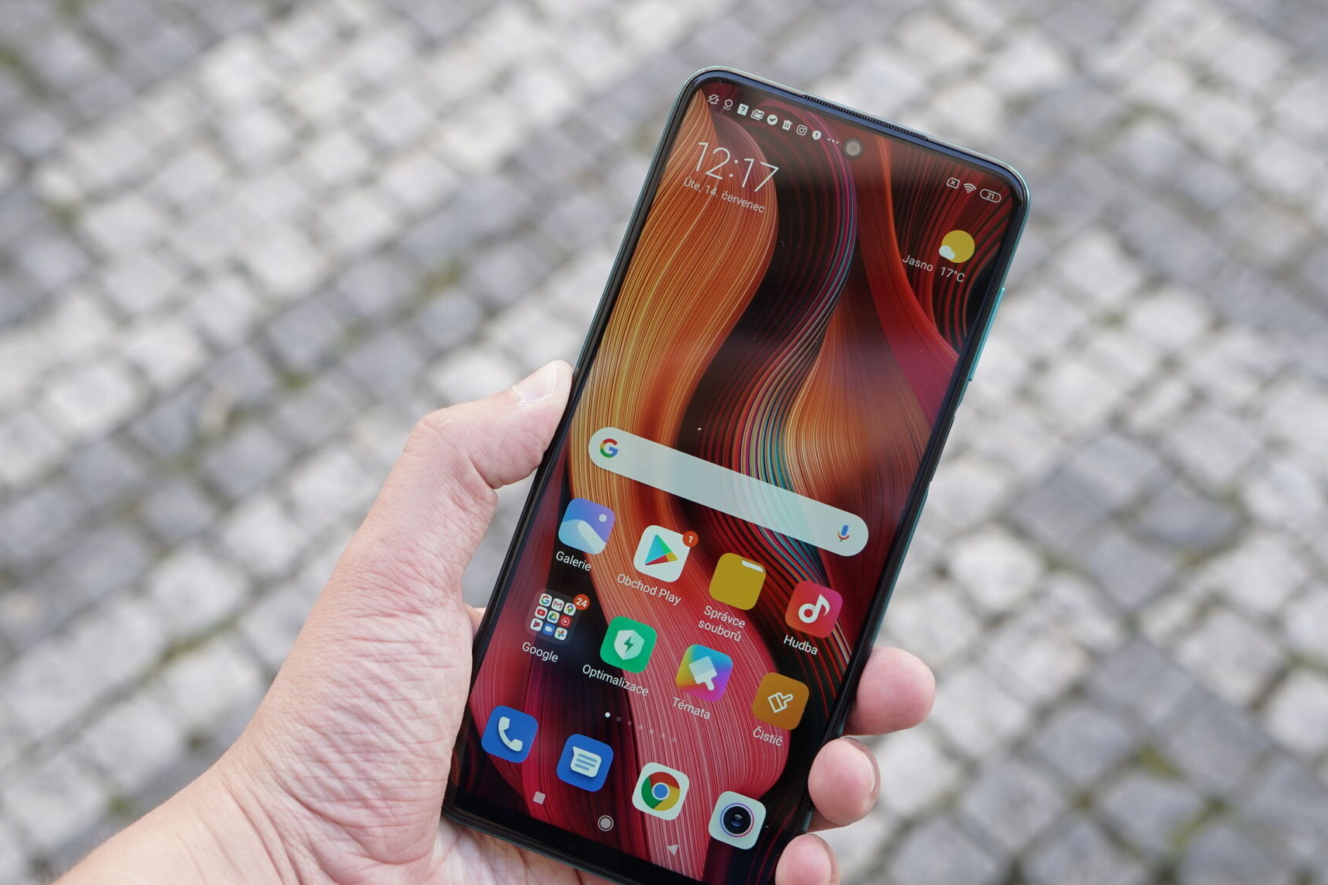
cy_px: 496
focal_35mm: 46
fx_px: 1697
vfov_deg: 29.2
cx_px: 725
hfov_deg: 42.7
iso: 320
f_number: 5
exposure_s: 1/160
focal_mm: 41
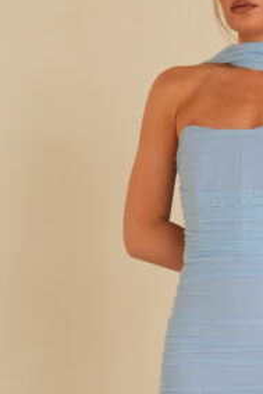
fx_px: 2095
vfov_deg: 10.7
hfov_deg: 7.2
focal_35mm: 191
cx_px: 270
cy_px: 347
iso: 640
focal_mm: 50.9
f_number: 5
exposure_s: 1/125
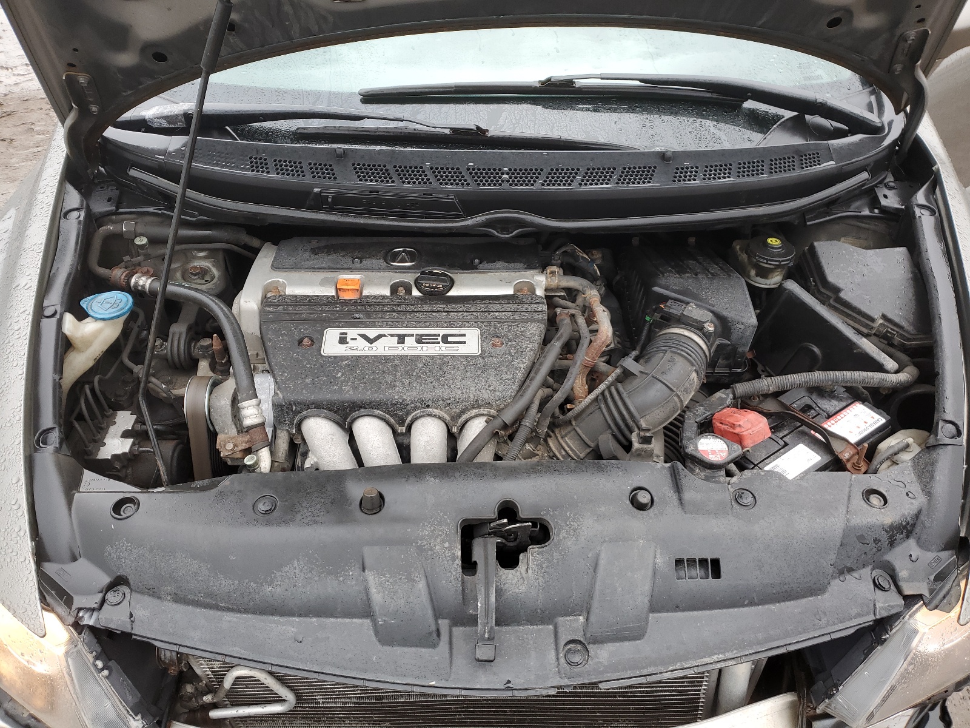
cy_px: 364
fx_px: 729
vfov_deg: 53.1
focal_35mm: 26
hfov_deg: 67.3
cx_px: 485
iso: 50
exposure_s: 1/125
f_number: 1.5
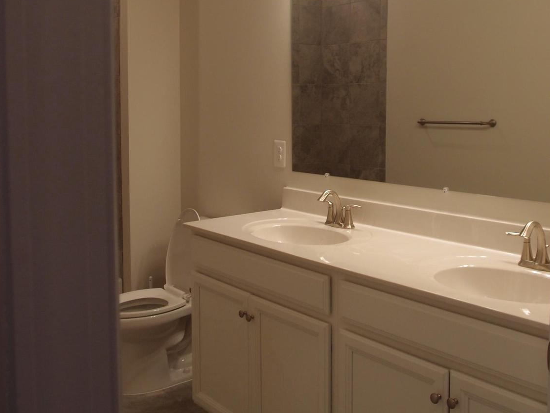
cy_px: 122
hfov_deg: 45.8
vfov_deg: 34.6
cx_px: 280
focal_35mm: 41
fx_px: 651
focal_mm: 6.48
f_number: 2.2
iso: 100
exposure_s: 1/100
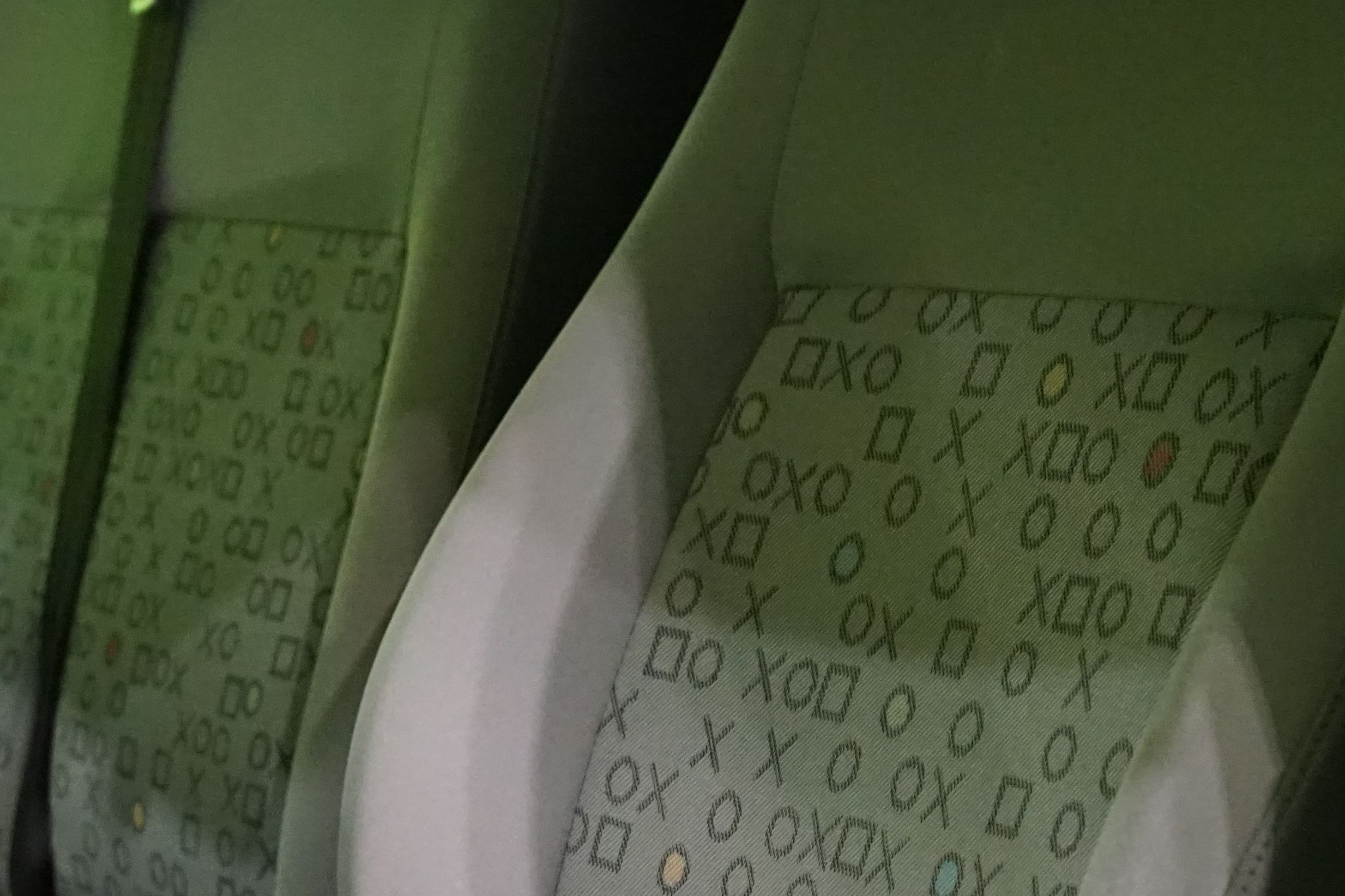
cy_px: 856
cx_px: 377
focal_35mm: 90
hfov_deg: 22.5
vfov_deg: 15.0
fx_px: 3362
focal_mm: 37
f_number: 4
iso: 6400
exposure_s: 1/160
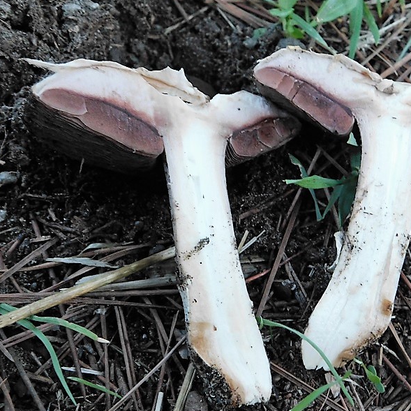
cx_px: 273
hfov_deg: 35.0
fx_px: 645
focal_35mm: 48
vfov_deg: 35.4
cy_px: 205
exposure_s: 1/8
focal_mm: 7.1
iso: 400
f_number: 3.6
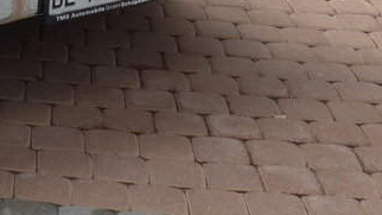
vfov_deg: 8.1
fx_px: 1398
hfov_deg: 14.4
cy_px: -298
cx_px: -205
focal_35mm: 138
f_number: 2.8
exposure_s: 1/400
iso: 80
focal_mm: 7
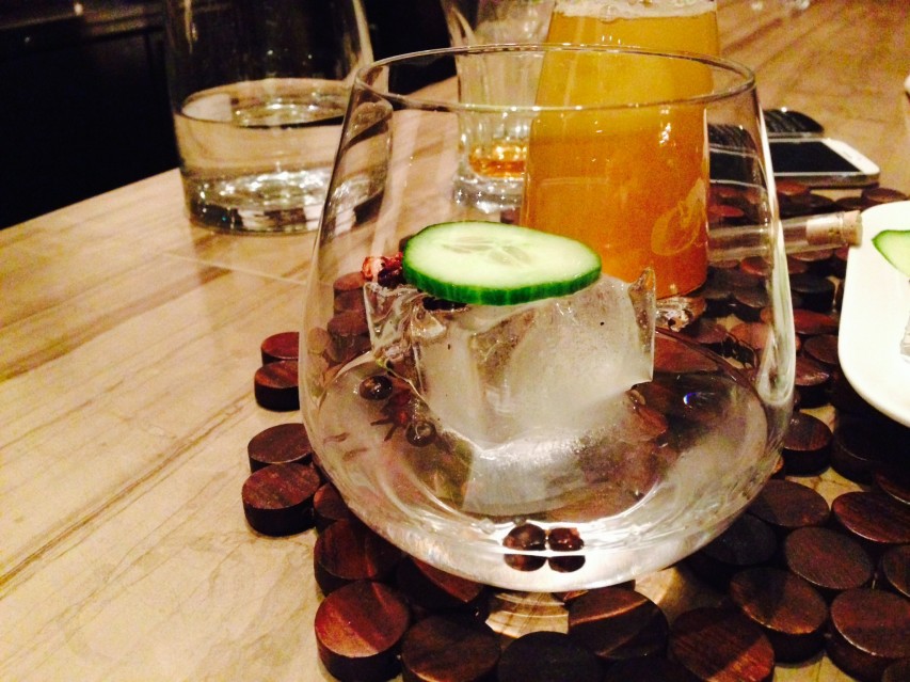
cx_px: 455
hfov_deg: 55.4
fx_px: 867
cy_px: 341
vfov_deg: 42.9
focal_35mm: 33
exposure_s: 1/15
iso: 800
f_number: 2.4
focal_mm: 4.12
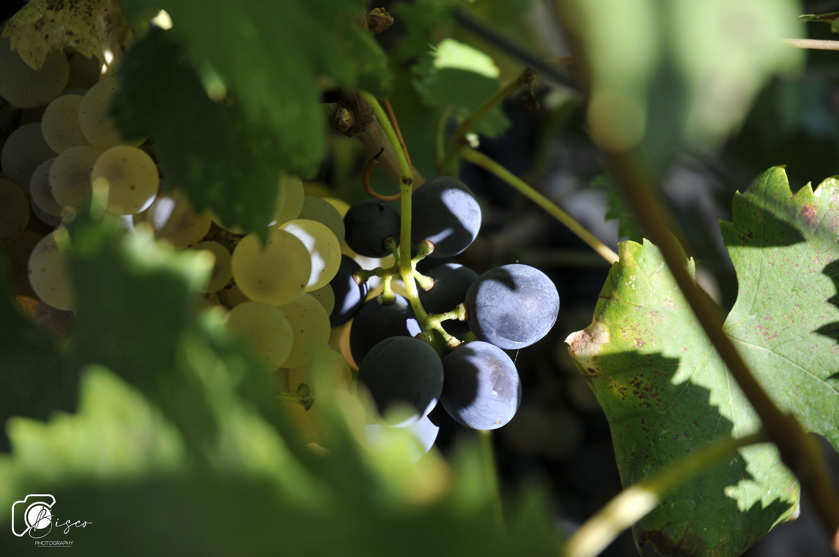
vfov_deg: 13.0
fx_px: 2444
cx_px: 420
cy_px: 278
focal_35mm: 105
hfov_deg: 19.5
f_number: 4.8
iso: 200
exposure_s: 1/250
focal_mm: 70
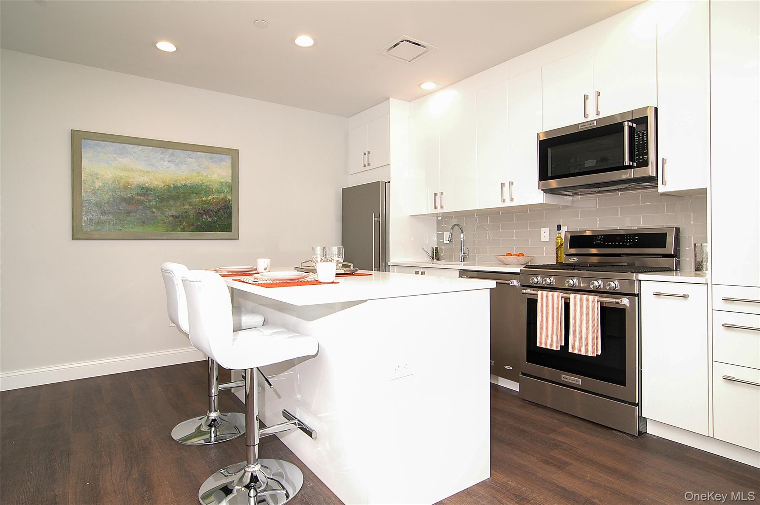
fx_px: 380
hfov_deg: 90.1
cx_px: 380
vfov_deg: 67.3
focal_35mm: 18
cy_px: 252
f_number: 8
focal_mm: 12
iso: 200
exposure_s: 1/15
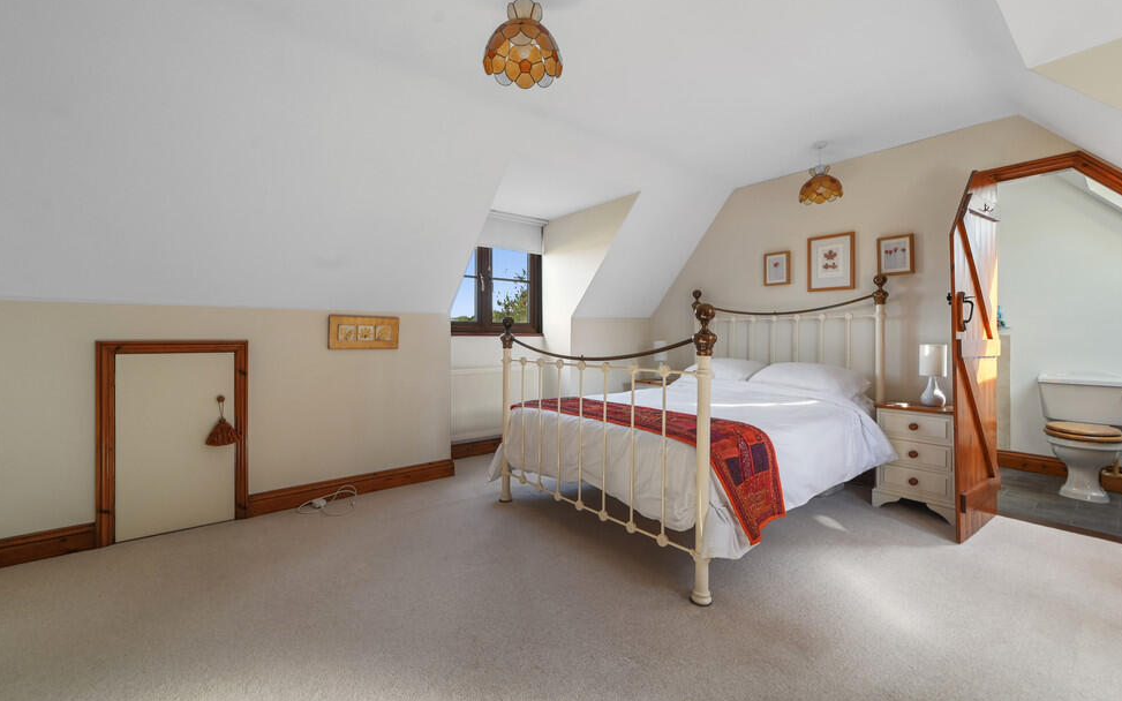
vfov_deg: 74.7
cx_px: 567
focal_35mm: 15
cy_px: 329
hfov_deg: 101.5
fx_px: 459
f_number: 8
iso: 400
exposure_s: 1/3
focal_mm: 14
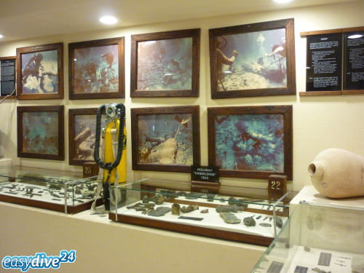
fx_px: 347
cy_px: 136
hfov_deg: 55.4
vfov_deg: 42.9
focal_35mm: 33
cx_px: 182
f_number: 2.8
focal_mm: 5.5
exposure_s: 1/15
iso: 400
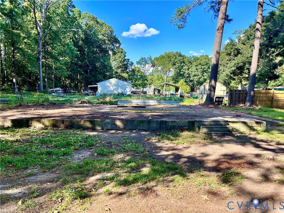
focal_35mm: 26
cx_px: 142
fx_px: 213
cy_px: 106
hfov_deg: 67.3
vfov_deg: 53.1
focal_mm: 5.7
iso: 50
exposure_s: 1/853
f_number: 1.5
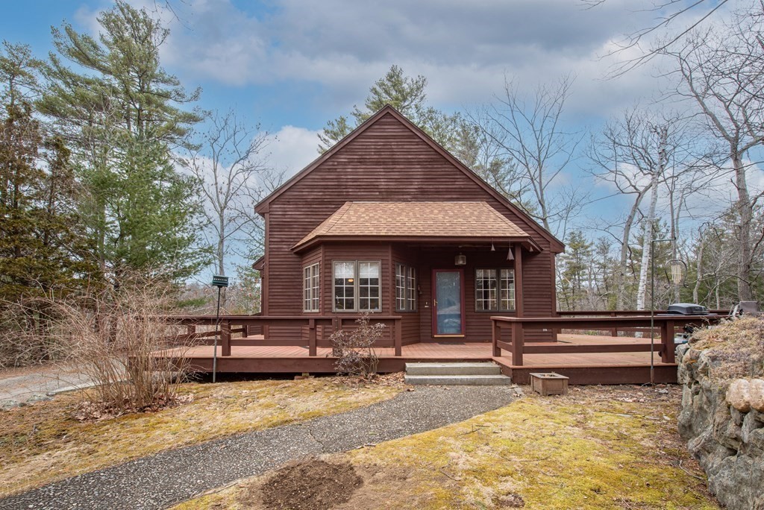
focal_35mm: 15
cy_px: 255
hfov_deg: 100.4
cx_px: 382
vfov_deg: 77.4
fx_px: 318
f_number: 13
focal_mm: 15
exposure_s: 1/25
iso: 100
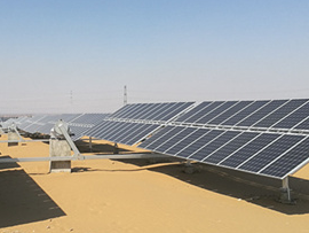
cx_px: 103
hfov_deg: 31.9
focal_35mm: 60
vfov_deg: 24.4
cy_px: 109
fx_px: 536
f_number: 2.2
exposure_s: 1/1110
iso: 50
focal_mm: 4.5
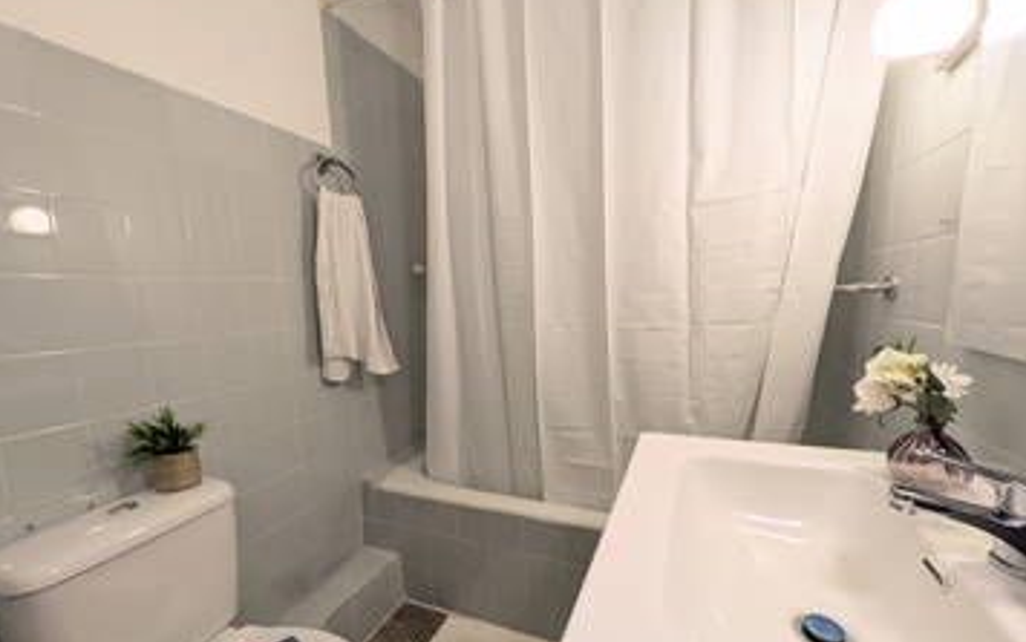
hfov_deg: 101.4
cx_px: 513
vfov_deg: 74.7
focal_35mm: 15
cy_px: 351
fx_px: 420
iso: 73
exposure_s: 1/25
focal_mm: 1.83
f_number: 2.2
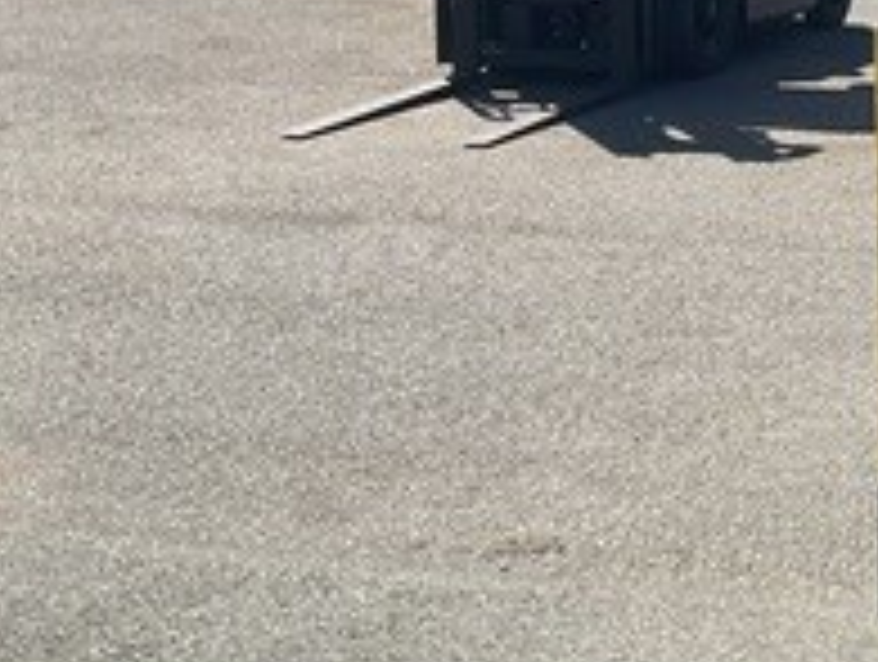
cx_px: 1265
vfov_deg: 15.1
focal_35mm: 95
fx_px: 2414
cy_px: -135
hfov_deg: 18.5
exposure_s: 1/1984
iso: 16
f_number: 1.8
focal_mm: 3
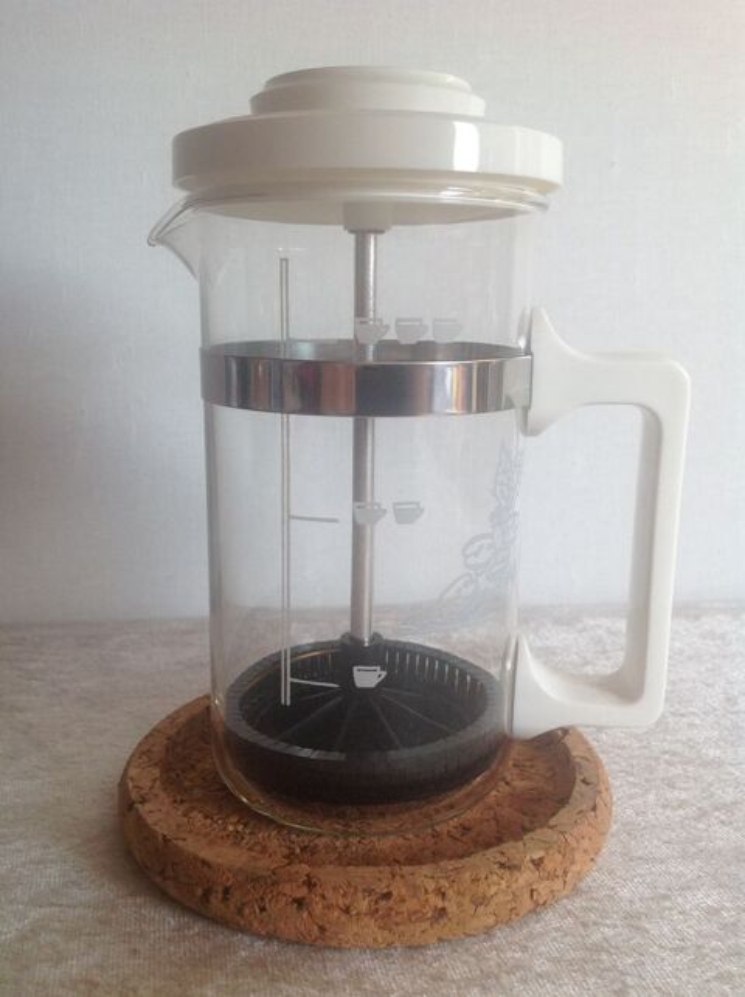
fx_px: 1007
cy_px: 498
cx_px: 372
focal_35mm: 35
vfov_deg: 52.7
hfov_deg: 40.6
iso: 80
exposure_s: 1/120
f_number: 2.4
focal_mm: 4.28
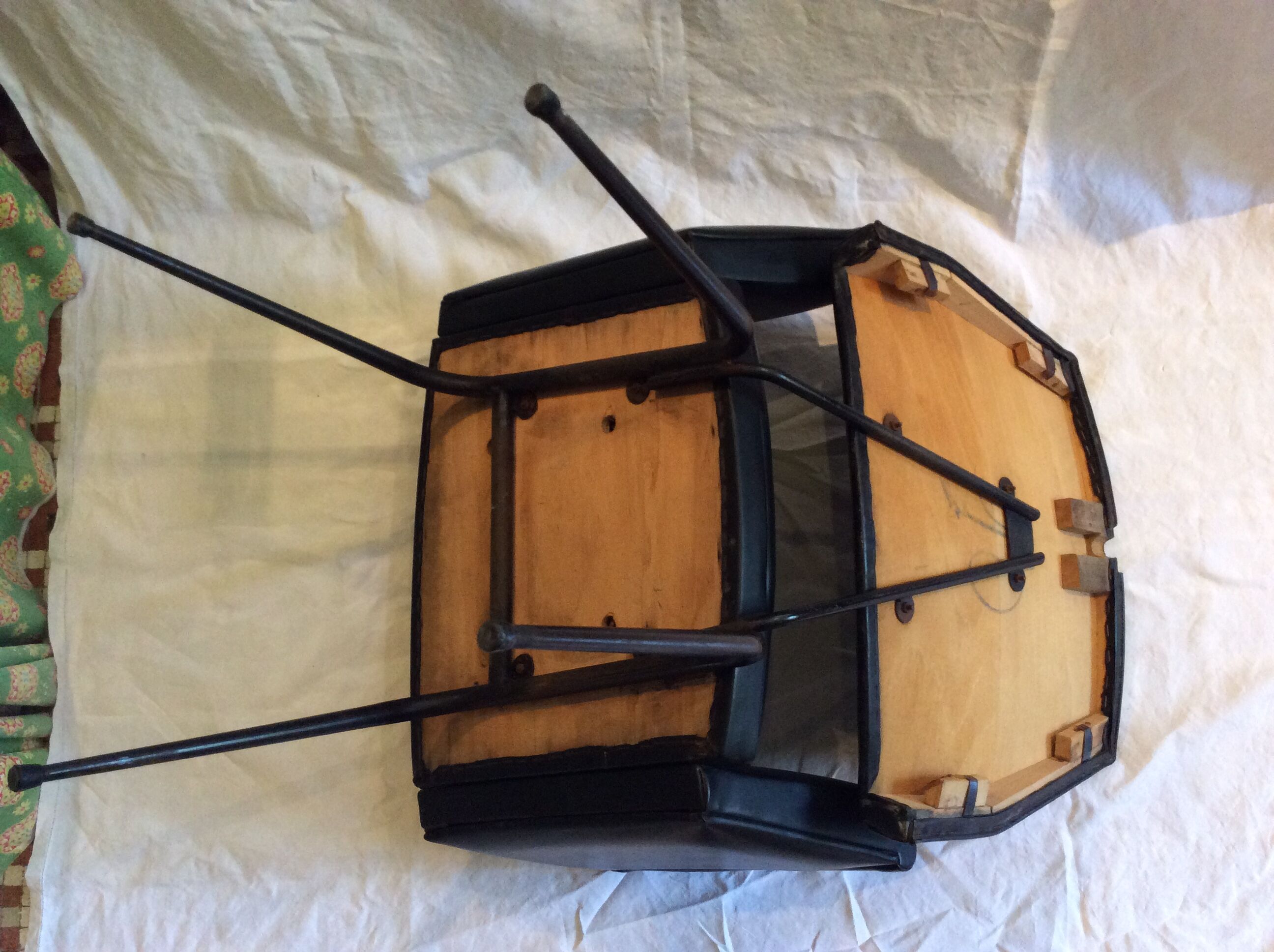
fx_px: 1176
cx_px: 637
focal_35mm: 32
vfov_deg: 44.1
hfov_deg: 56.9
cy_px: 476
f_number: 2.4
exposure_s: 1/25
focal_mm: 3.3
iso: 160
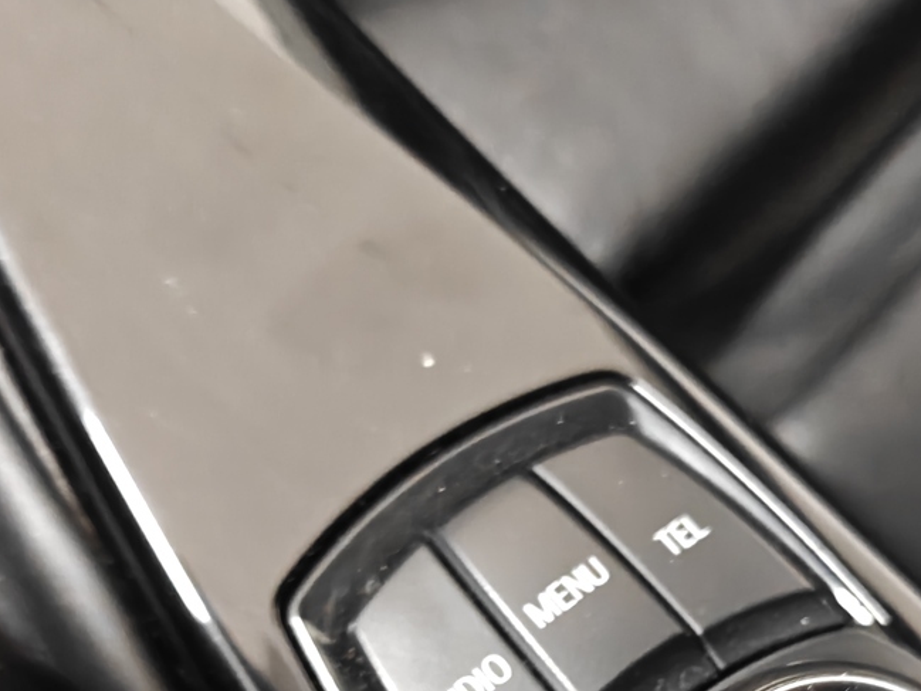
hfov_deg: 37.1
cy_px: 753
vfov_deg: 26.4
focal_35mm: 51
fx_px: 1357
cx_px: 602
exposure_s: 1/50
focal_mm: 6.06
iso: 4000
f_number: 1.6
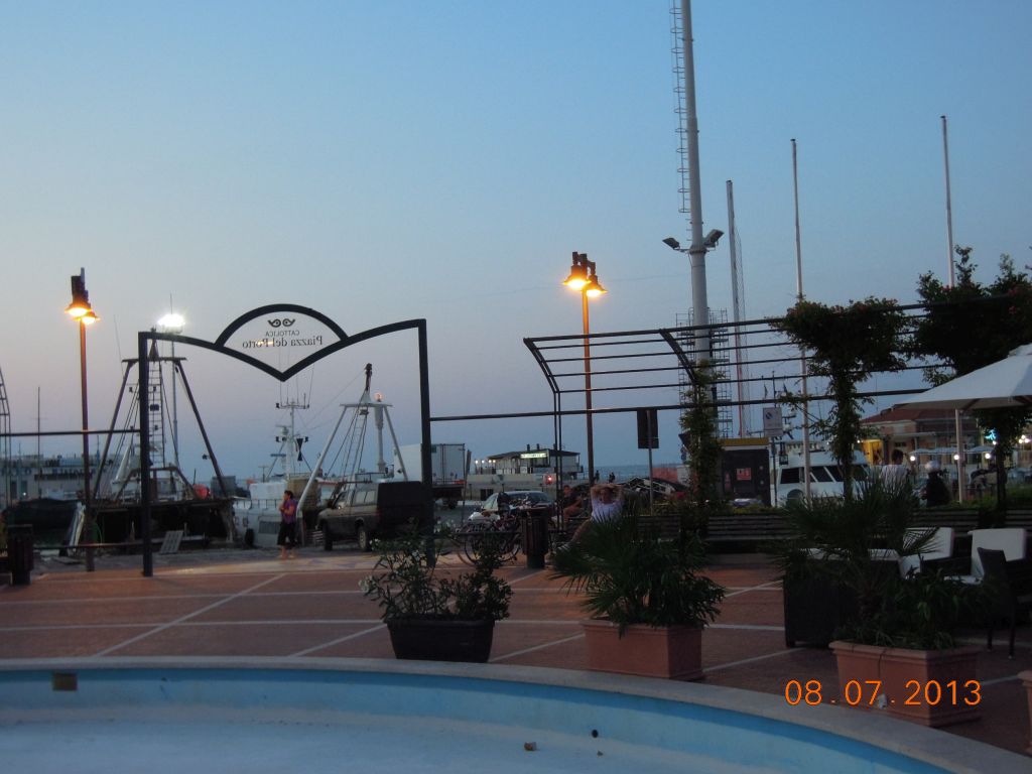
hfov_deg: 38.2
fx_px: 1491
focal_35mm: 50
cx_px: 516
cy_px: 387
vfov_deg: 29.1
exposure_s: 1/50
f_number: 3.7
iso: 400
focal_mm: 9
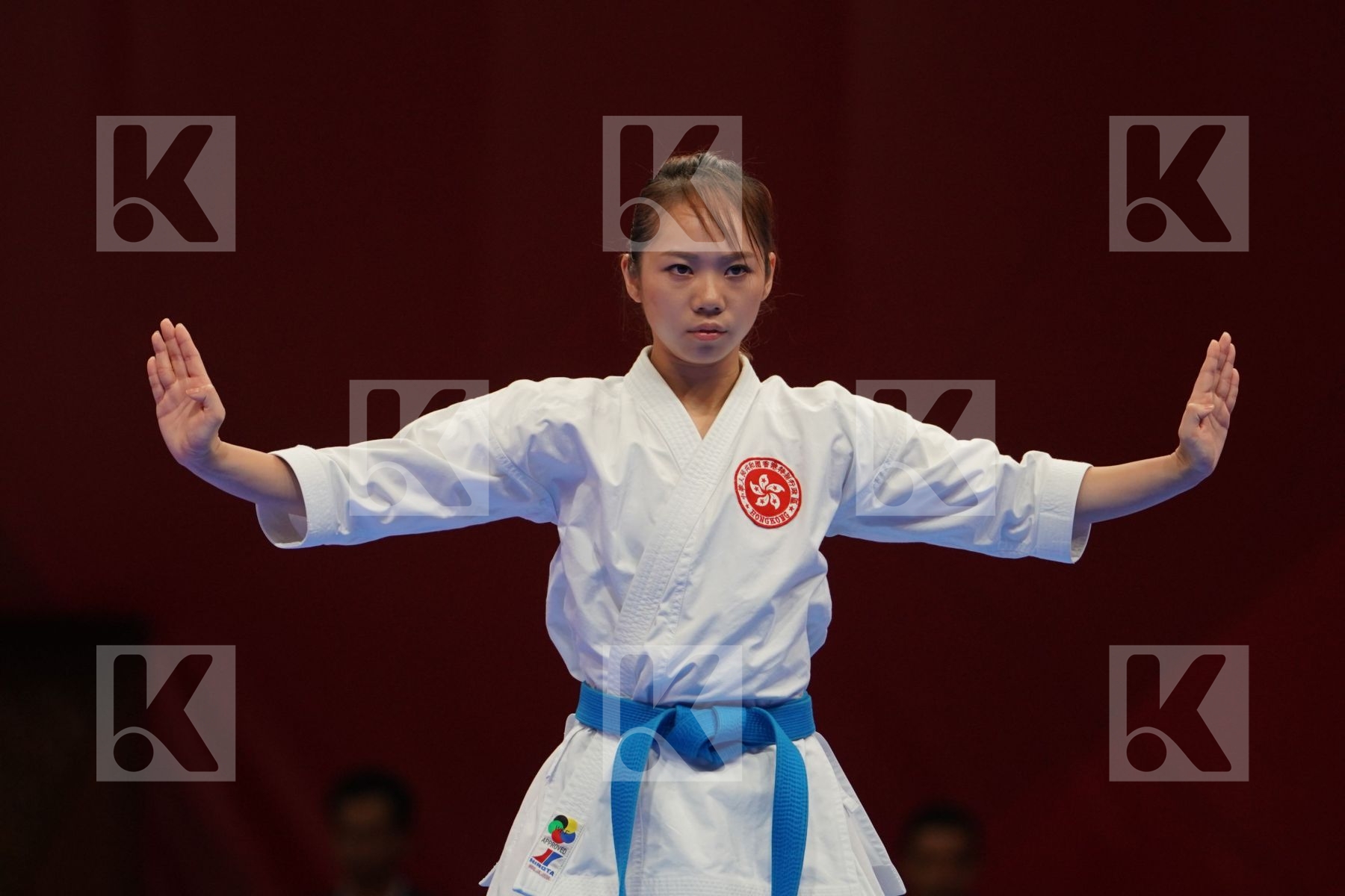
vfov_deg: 3.5
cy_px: 448
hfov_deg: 5.3
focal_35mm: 390
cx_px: 672
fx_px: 14570
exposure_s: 1/500
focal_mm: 260
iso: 800
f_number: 4
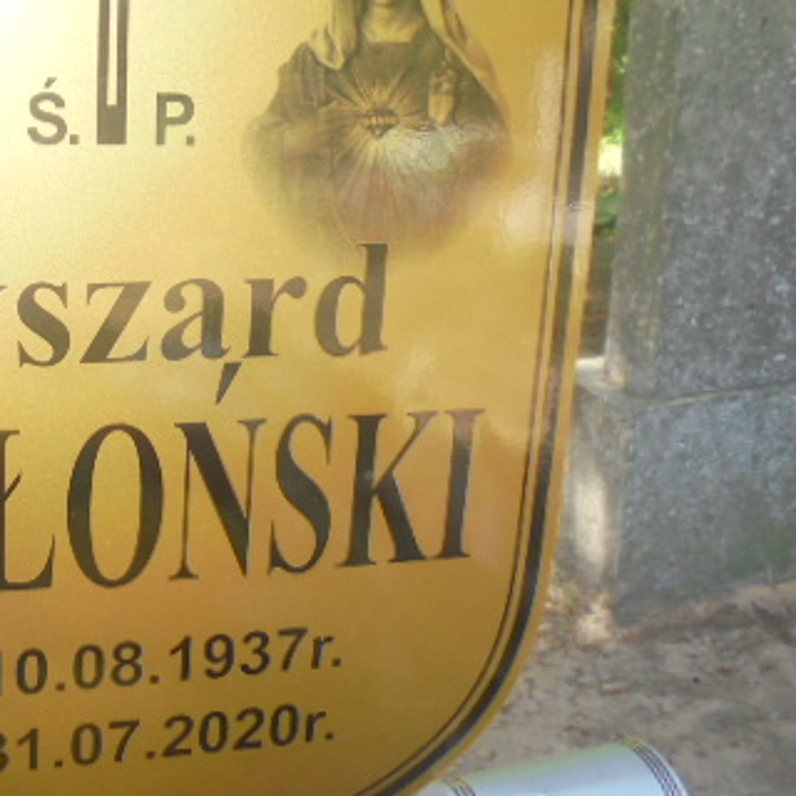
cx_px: 47
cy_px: 271
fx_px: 1197
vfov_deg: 36.4
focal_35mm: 46
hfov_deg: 34.3
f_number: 3.5
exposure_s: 1/60
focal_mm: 4.6
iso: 100
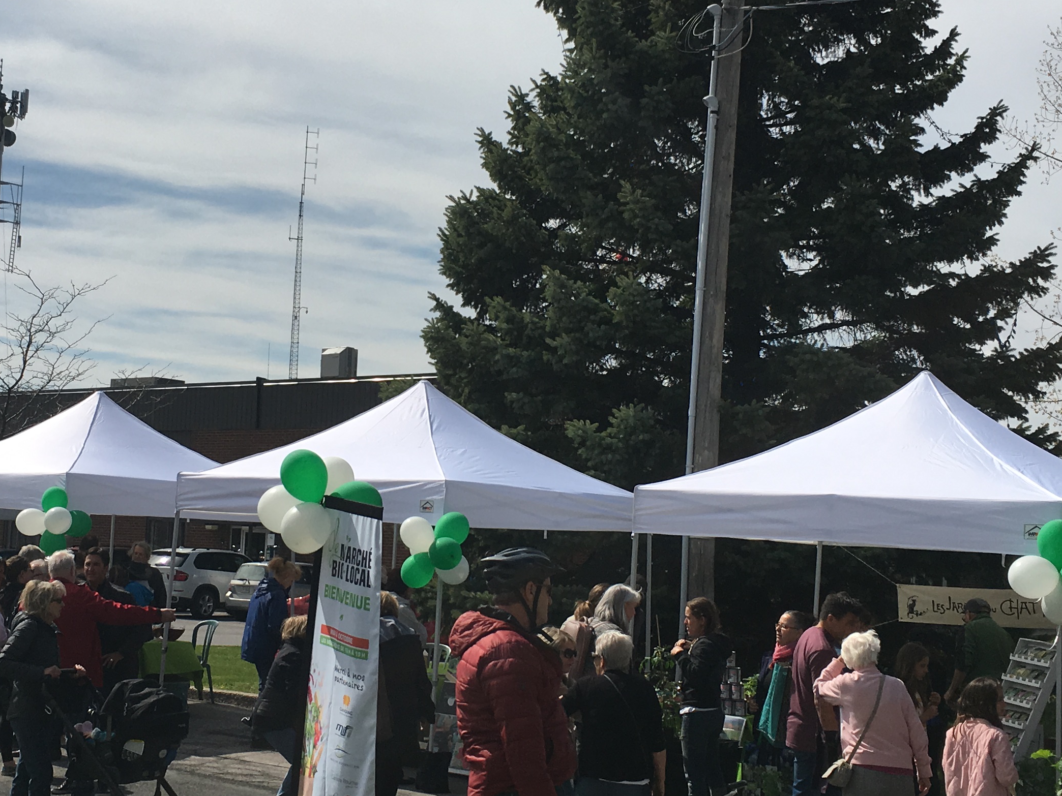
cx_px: 425
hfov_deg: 34.2
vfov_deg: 26.1
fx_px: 1718
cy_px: 375
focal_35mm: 56
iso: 25
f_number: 2.2
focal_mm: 4.15
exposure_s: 1/3205
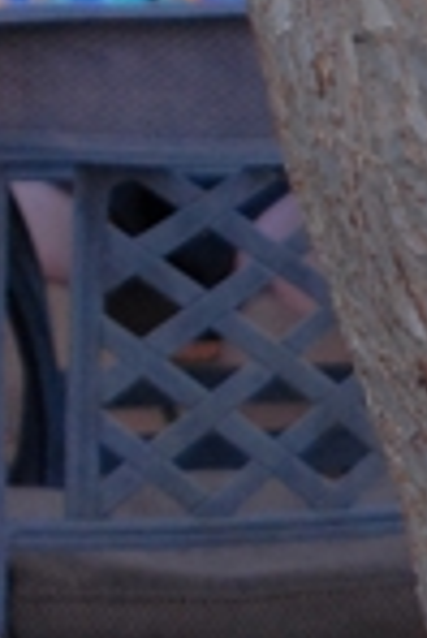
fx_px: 5165
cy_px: 785
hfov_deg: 4.5
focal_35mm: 291
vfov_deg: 7.0
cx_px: 1266
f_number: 4.5
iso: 400
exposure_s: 1/80
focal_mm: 28
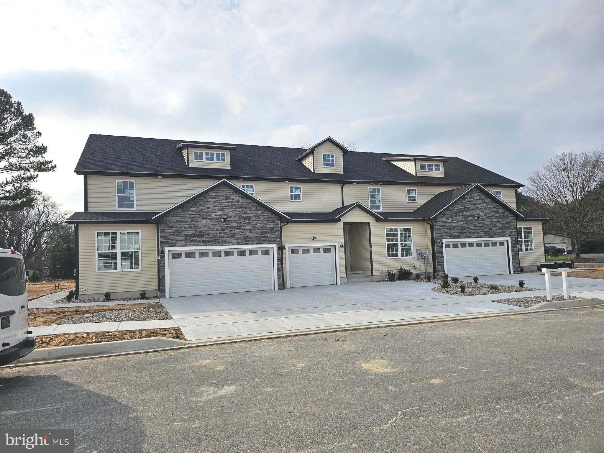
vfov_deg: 58.9
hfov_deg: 73.9
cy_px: 226
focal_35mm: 23
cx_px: 302
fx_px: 401
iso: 10
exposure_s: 1/1580
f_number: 1.7
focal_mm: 6.3
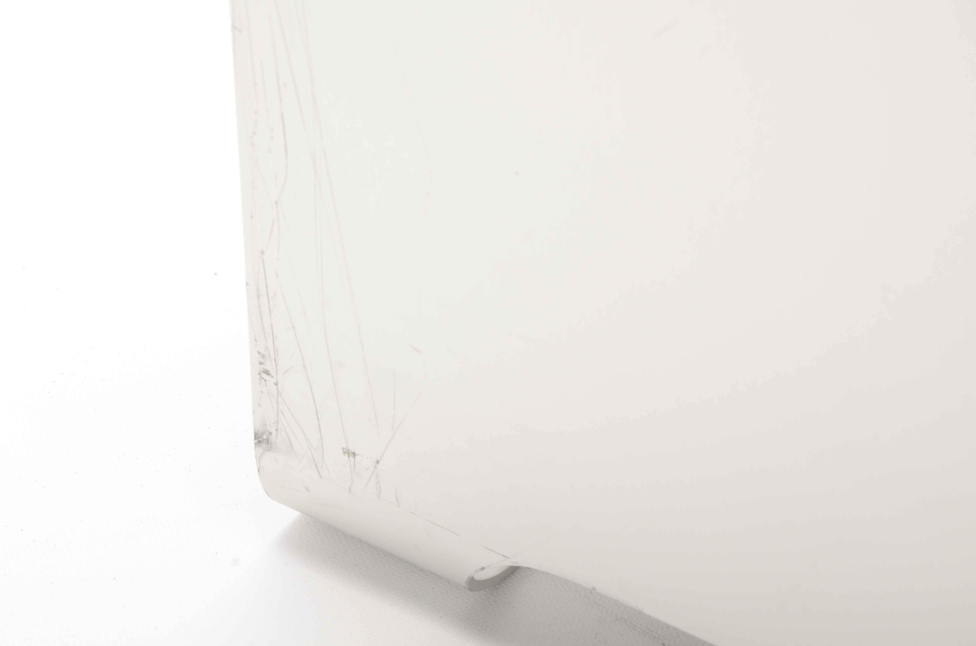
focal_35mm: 158
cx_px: 488
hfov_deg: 13.1
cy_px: 323
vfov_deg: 8.7
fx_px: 4261
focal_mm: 105
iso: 200
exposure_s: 1/160
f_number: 13
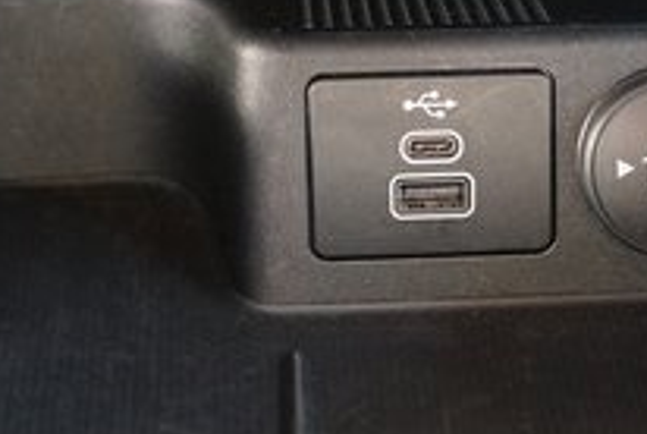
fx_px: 2178
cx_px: 487
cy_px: 225
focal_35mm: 121
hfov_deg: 16.8
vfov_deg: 11.4
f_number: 3.2
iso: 3200
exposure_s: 1/160
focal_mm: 39
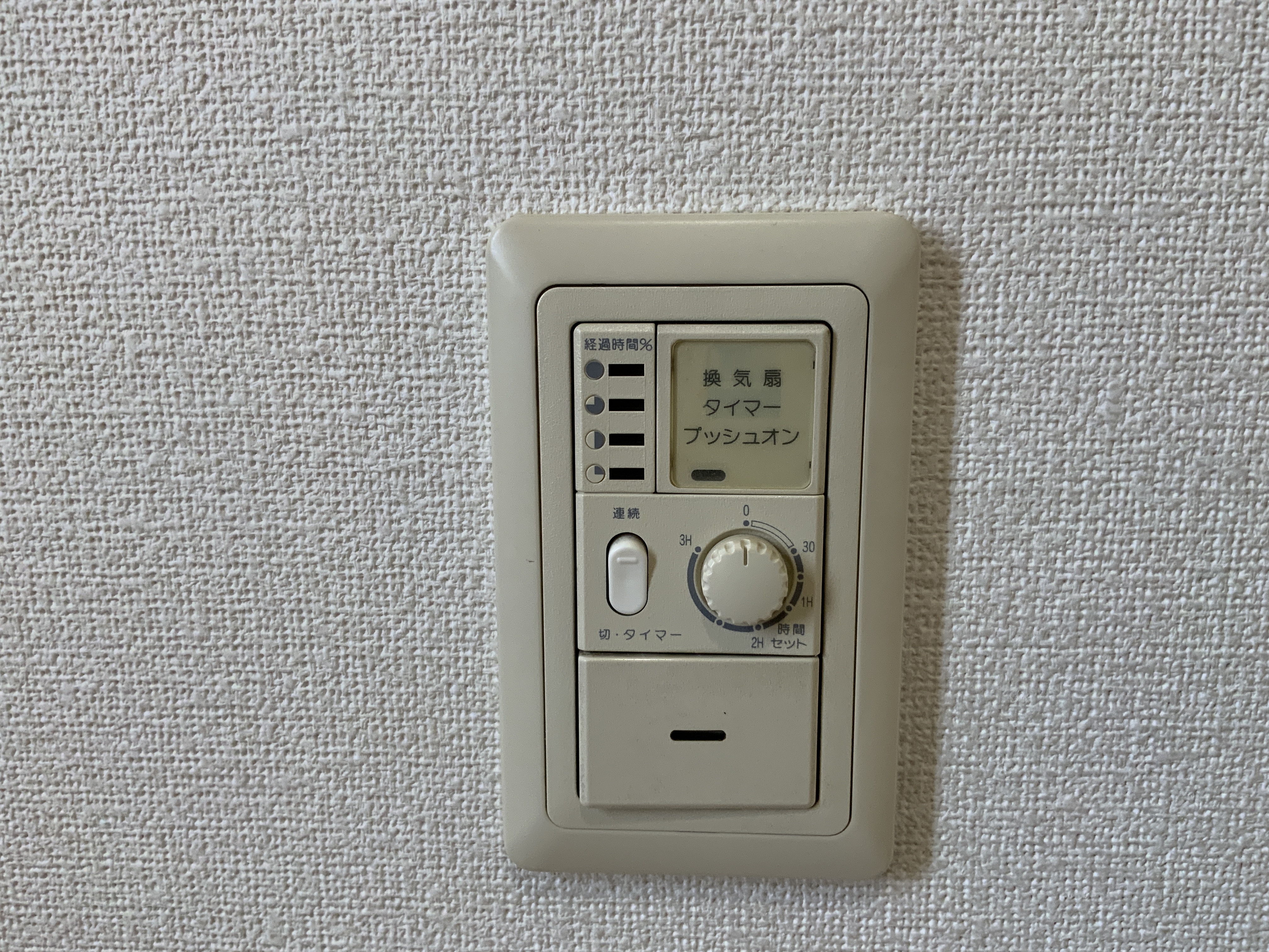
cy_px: 476
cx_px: 634
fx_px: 1063
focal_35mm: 29
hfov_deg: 61.7
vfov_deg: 48.2
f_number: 1.8
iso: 64
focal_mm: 3
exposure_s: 1/100
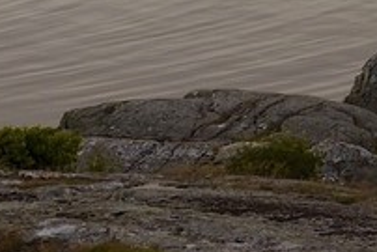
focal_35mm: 356
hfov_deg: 5.3
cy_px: -450
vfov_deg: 3.8
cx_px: 1258
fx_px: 3731
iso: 200
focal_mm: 45
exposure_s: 1/160
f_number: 10
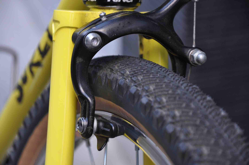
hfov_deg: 13.1
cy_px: 82
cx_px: 124
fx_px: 1088
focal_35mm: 158
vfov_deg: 8.7
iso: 720
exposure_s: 1/60
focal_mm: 105
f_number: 5.6
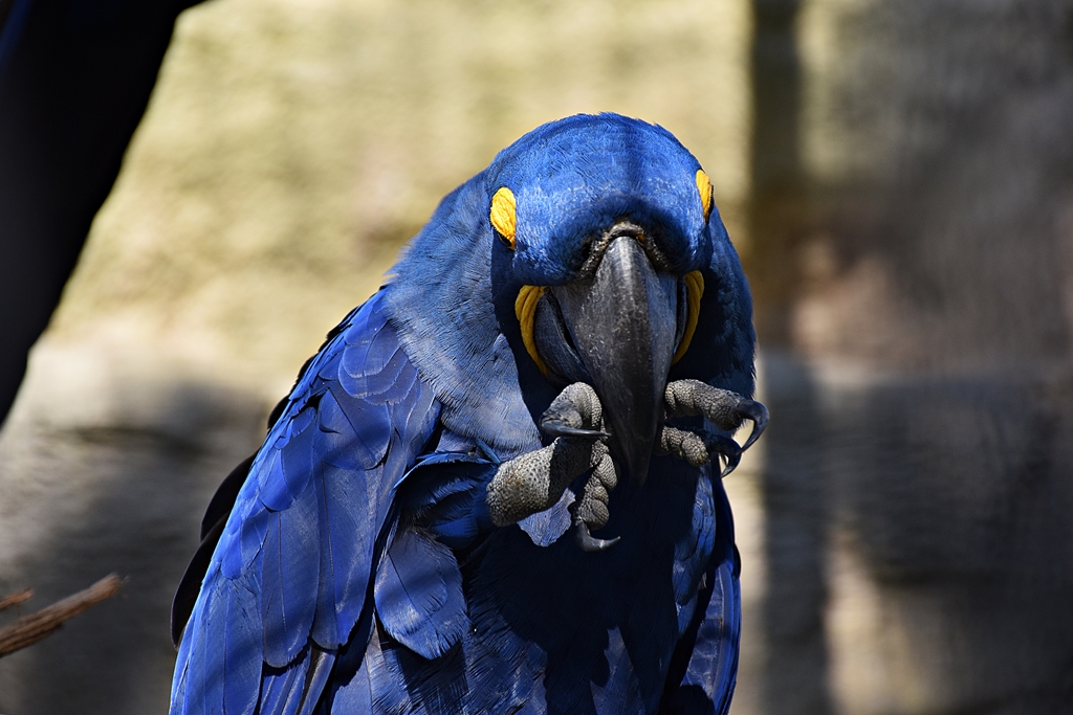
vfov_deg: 6.5
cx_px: 536
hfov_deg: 9.8
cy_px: 358
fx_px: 6260
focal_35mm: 210
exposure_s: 1/500
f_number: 5.6
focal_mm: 140
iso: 320
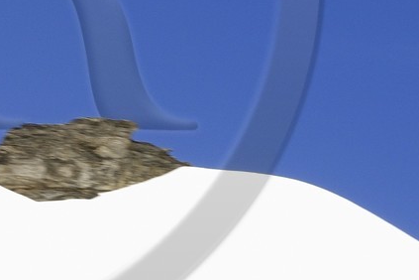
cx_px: -89
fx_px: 4620
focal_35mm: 397
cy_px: -32
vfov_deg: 3.5
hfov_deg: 5.2
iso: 100
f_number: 9
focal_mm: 70
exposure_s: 1/250
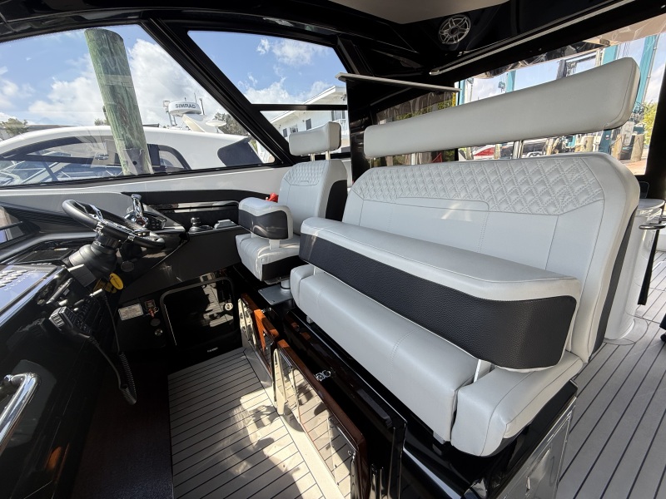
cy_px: 250
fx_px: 269
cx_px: 333
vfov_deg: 85.7
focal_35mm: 14
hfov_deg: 102.1
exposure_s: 1/234
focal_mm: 2.22
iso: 50
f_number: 2.2
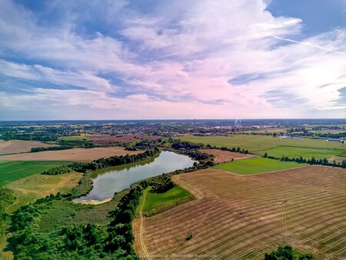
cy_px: 130
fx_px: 240
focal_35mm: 24
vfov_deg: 56.9
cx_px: 173
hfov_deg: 71.6
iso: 130
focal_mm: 6.72
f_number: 1.7
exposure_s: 1/5000
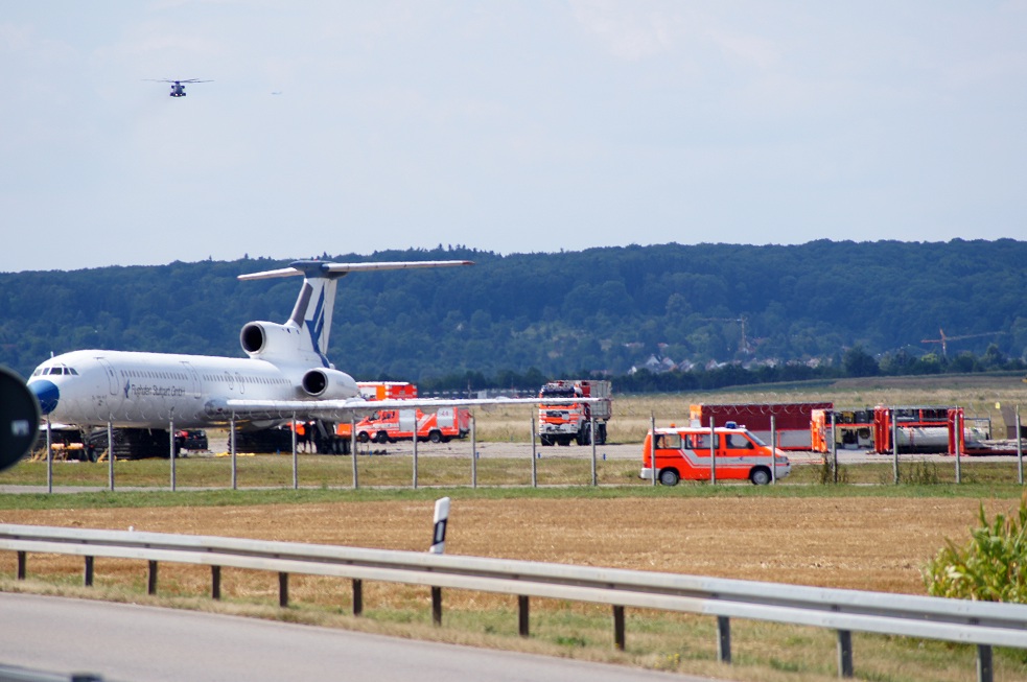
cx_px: 514
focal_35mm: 300
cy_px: 341
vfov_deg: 4.6
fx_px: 8548
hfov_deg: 6.9
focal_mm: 200
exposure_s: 1/400
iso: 100
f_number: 8
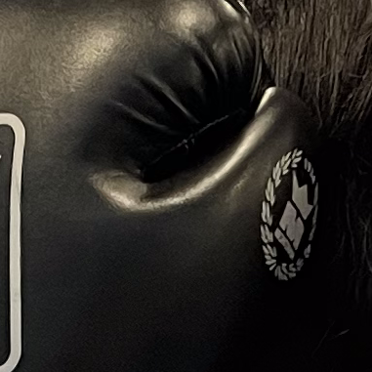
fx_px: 2954
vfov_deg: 7.0
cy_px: 717
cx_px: 54
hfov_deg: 7.2
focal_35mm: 243
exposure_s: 1/50
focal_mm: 4.2
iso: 125
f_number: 1.6
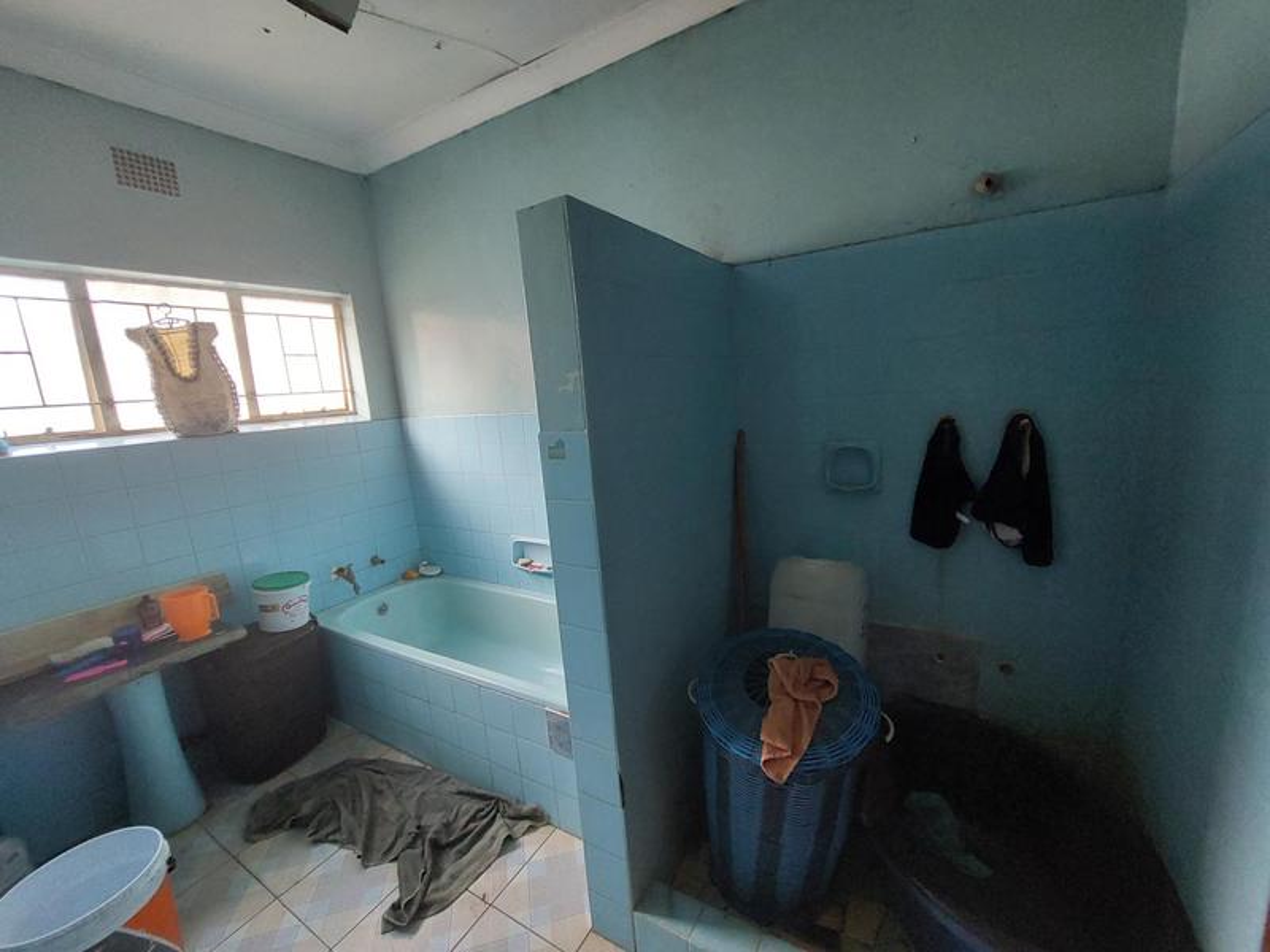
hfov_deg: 106.2
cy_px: 476
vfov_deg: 89.9
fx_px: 477
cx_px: 635
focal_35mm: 13
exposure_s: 1/50
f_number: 2.2
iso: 320
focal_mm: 1.74
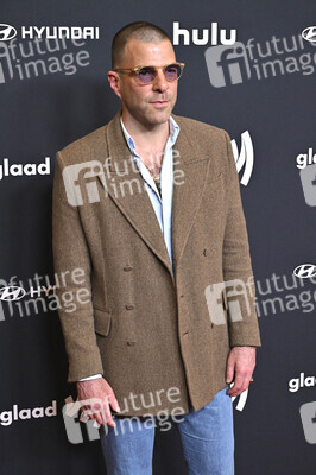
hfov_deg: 22.6
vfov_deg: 33.4
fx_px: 791
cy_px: 238
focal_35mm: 60
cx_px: 158
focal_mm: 60
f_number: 5.6
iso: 4000
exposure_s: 1/250
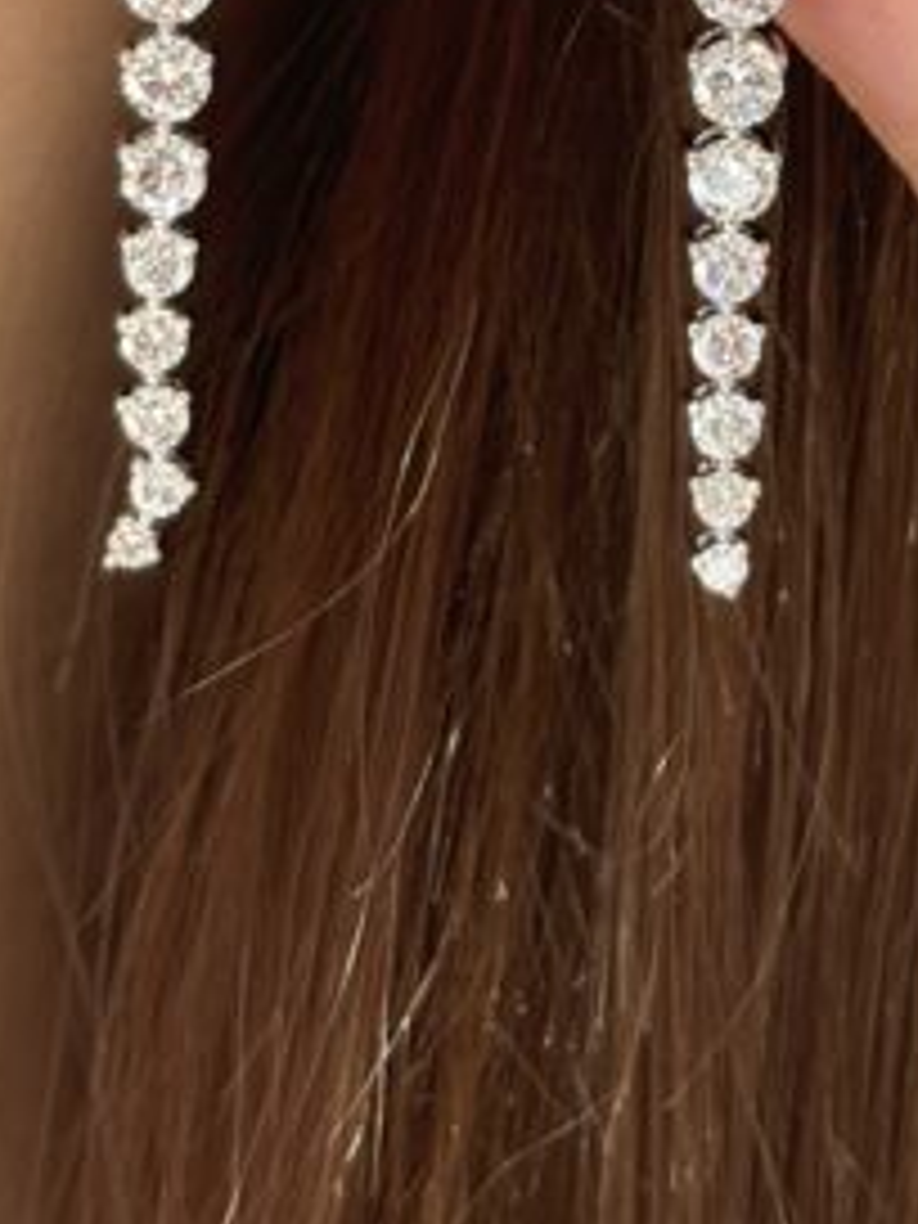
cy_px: -423
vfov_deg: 12.5
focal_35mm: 153
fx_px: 5410
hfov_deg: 9.7
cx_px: 382
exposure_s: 1/50
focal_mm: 5.96
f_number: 1.6
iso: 64
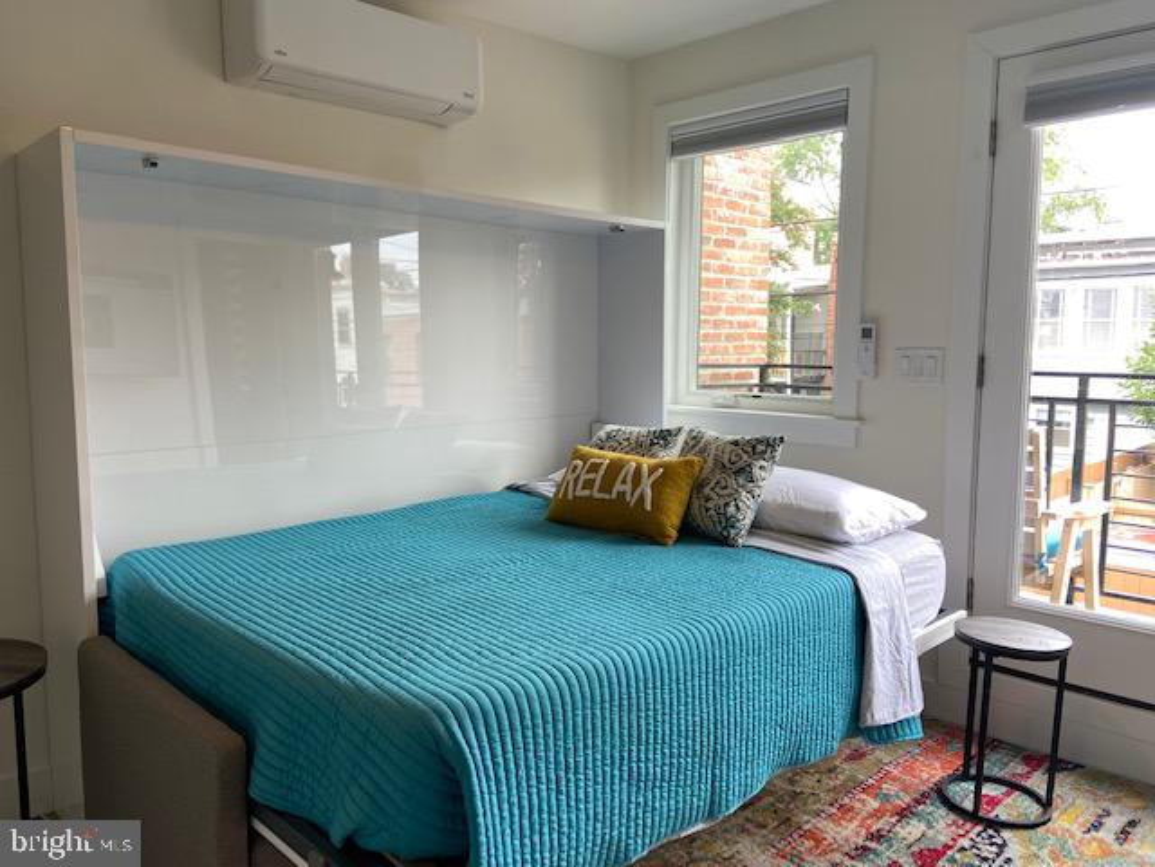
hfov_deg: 67.3
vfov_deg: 53.1
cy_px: 434
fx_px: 868
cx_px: 578
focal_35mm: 26
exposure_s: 1/120
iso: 32
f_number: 1.8
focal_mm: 4.25
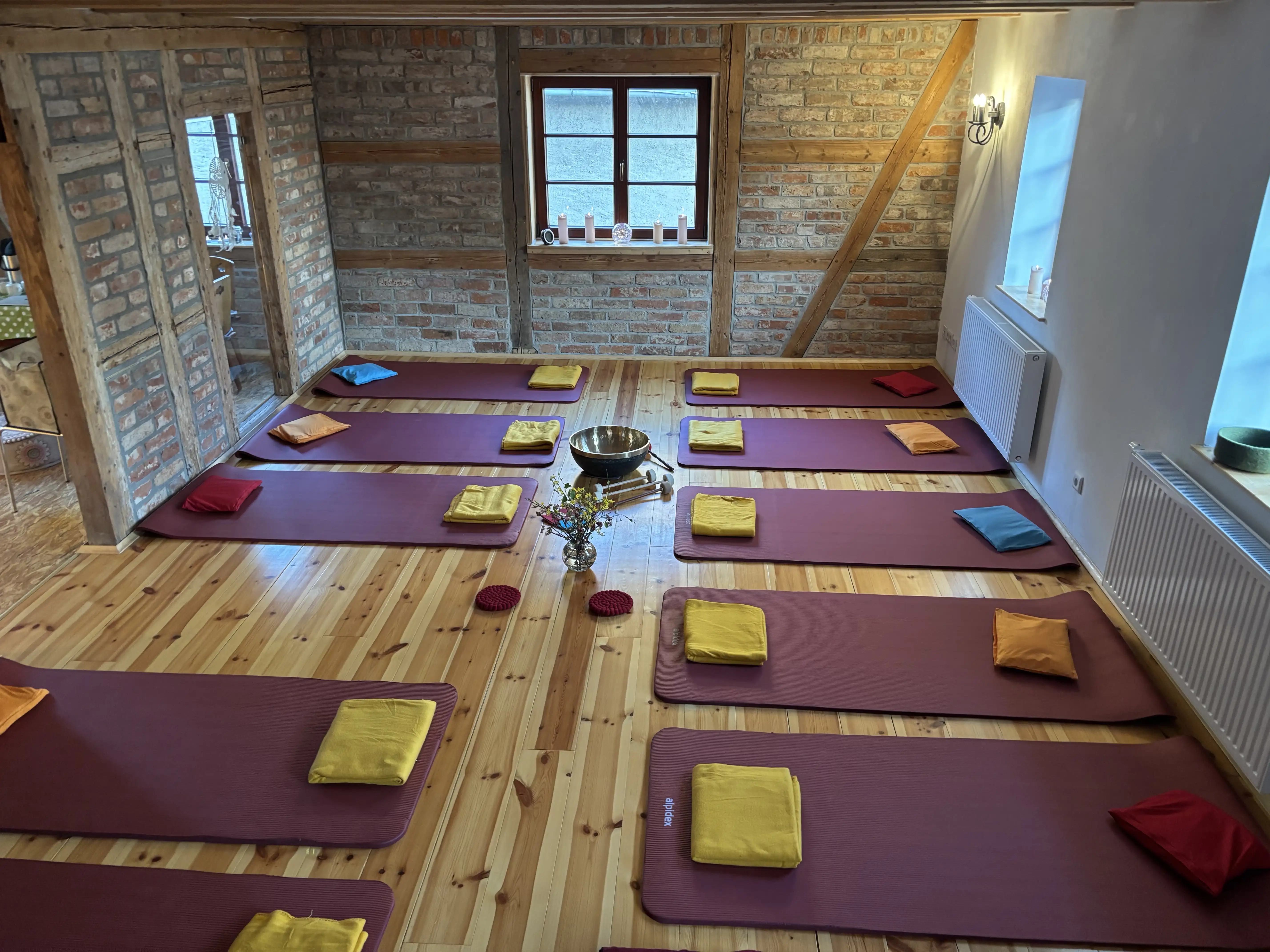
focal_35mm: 26
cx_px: 635
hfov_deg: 67.3
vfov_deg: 53.1
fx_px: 954
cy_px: 476
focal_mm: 5.96
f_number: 1.6
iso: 400
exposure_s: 1/50
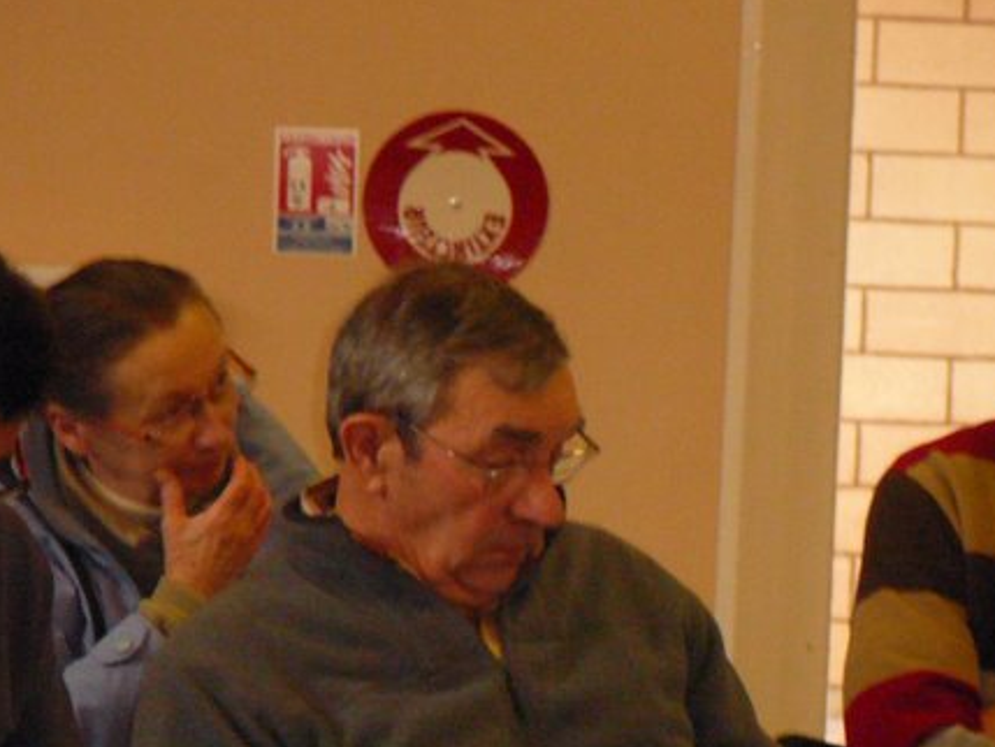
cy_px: 645
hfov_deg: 6.0
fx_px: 9488
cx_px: 807
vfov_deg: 4.5
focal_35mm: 330
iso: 320
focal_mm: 26.3
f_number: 4
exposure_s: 1/30
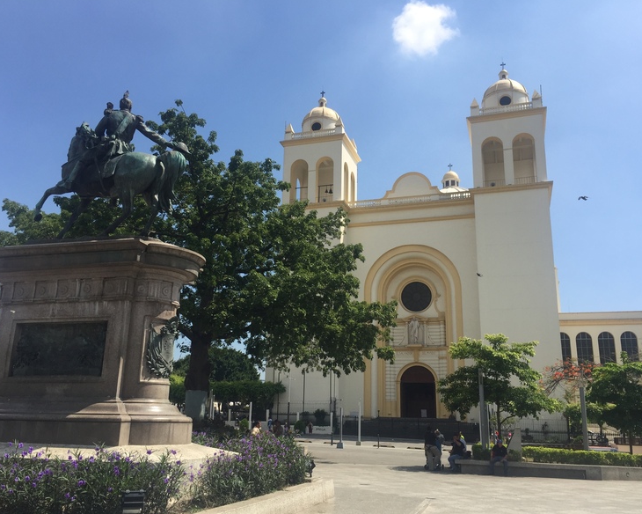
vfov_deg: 47.1
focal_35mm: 31
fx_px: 589
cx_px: 326
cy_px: 258
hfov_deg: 57.2
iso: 32
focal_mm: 4.15
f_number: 2.2
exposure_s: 1/1647
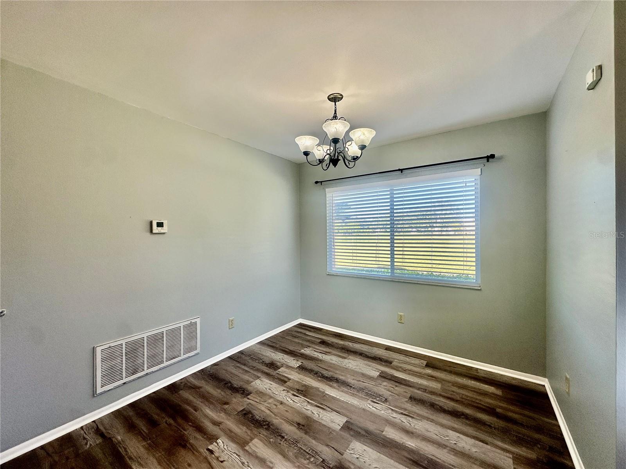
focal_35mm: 14
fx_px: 253
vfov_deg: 85.7
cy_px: 234
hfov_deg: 102.1
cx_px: 313
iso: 40
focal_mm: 2.22
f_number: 2.2
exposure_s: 1/158
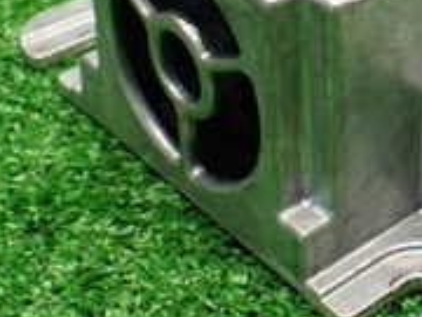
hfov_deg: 18.4
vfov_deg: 14.6
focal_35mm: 100
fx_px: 1219
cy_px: 23
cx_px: 530
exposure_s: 1/125
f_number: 2.3
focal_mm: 5.4
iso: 640
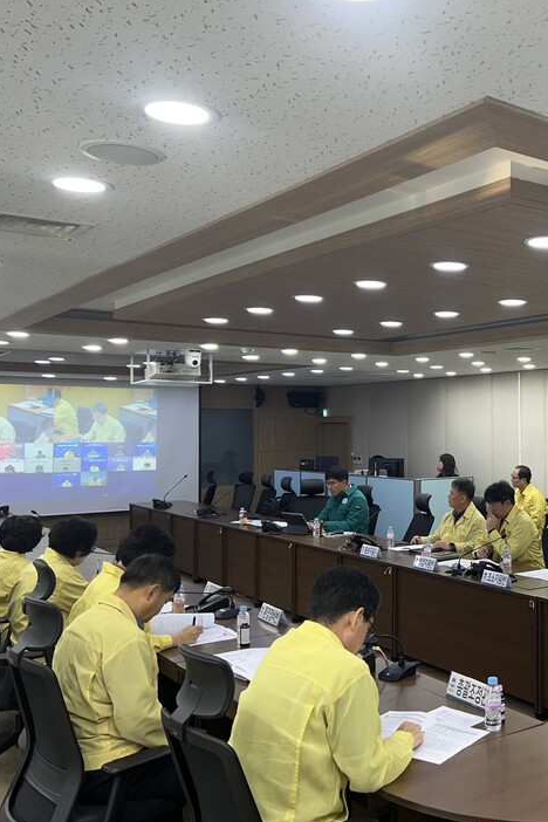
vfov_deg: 51.9
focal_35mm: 37
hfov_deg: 34.2
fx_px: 845
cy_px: 417
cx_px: 482
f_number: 1.5
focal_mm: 5.7
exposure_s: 1/120
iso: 64
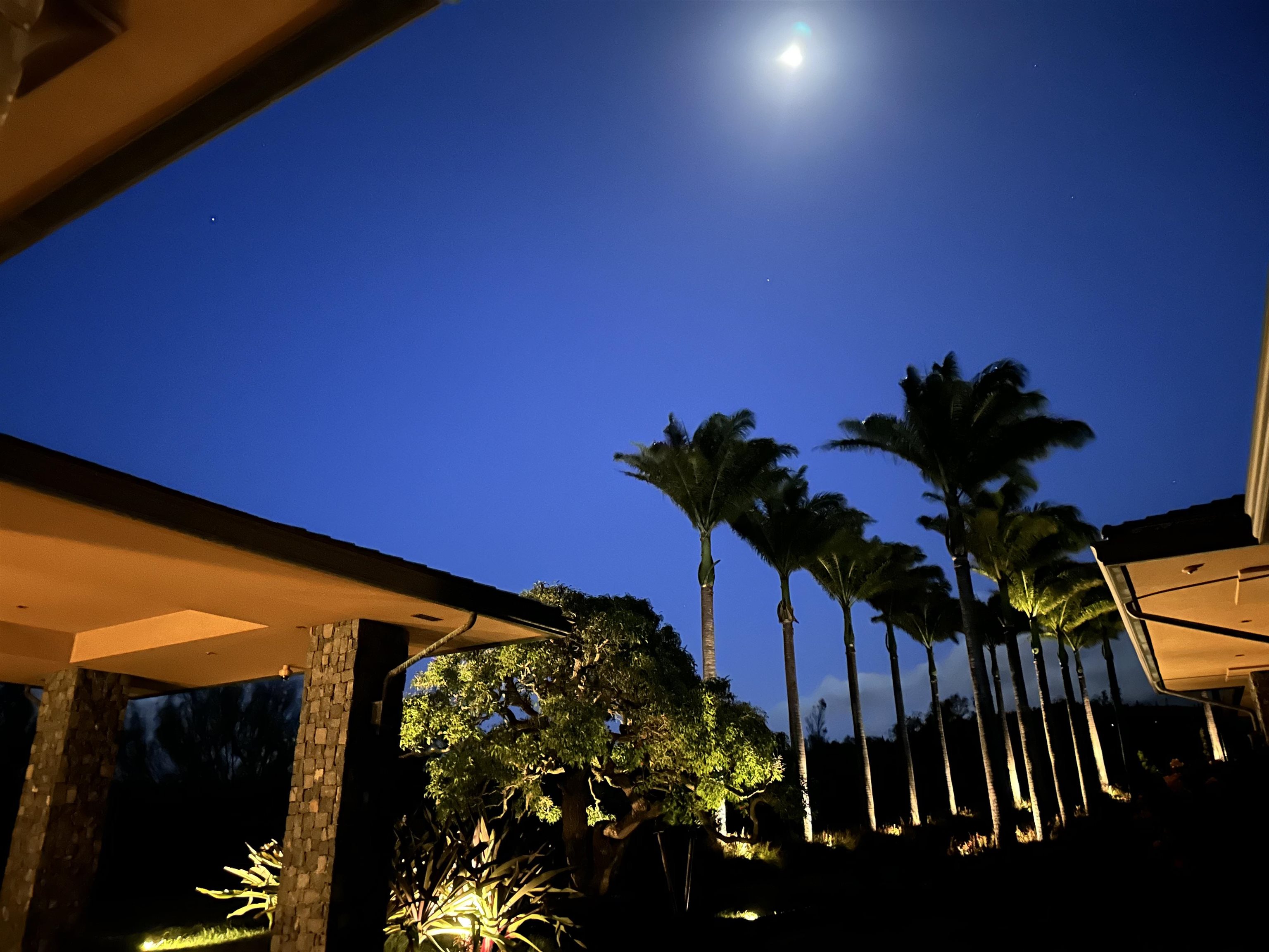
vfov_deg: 56.8
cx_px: 634
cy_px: 476
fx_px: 880
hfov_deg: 71.6
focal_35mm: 24
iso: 5000
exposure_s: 1/5
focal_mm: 6.86
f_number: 1.78
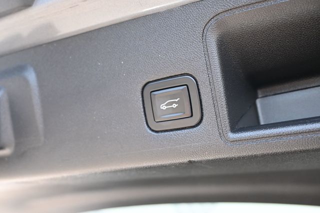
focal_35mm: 34
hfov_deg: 55.1
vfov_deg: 38.3
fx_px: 306
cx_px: 160
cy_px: 106
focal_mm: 23
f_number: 4.2
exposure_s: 1/125
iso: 640
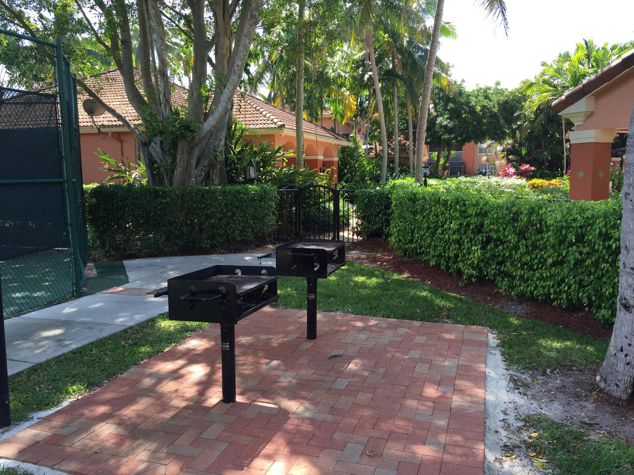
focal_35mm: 29
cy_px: 238
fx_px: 531
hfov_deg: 61.7
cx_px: 317
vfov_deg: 48.2
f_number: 2.2
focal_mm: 4.15
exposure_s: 1/271
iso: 32
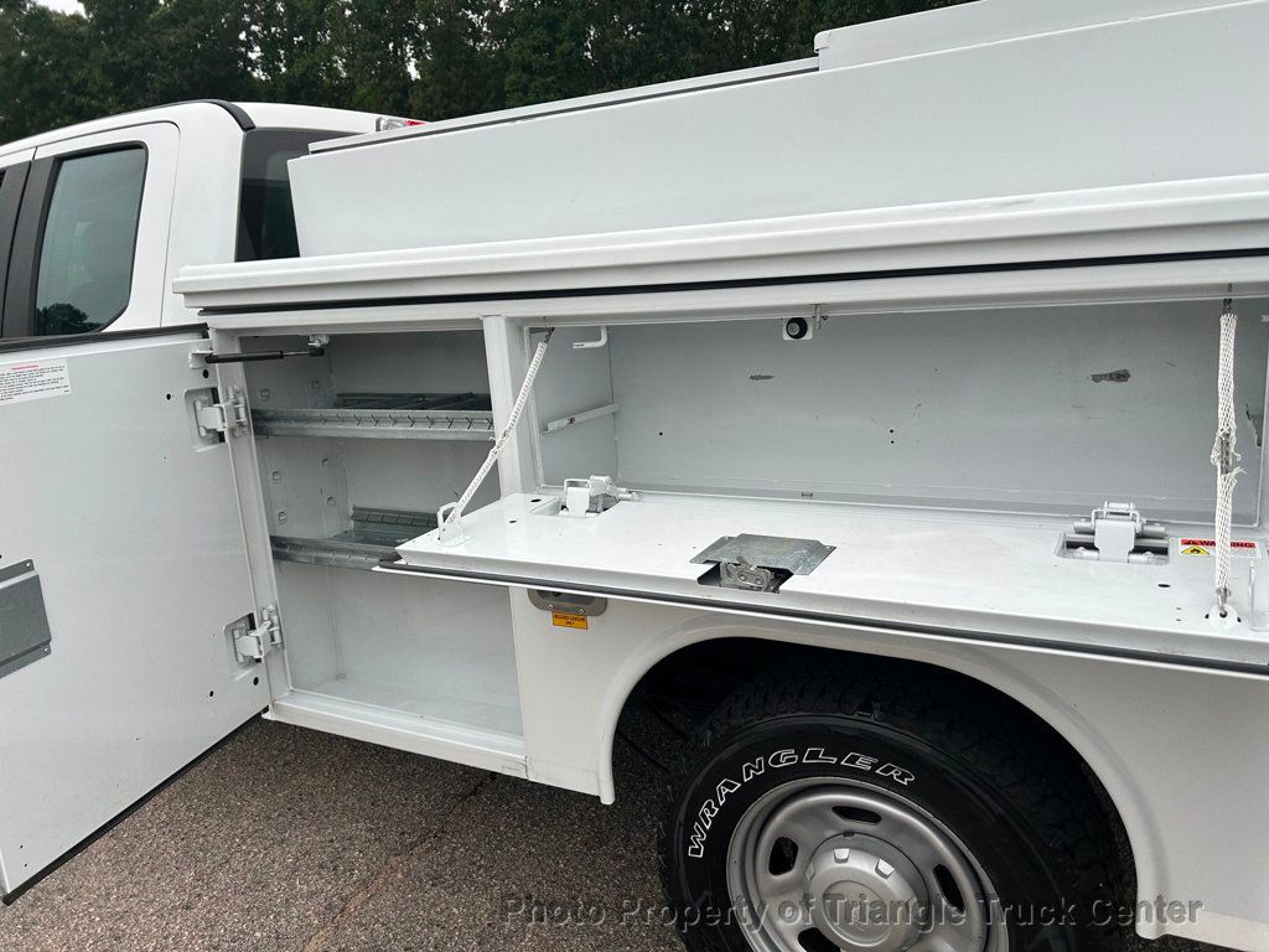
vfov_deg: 53.1
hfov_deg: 67.3
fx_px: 953
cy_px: 476
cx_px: 634
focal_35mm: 26
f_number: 1.5
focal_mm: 5.7
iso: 50
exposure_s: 1/718
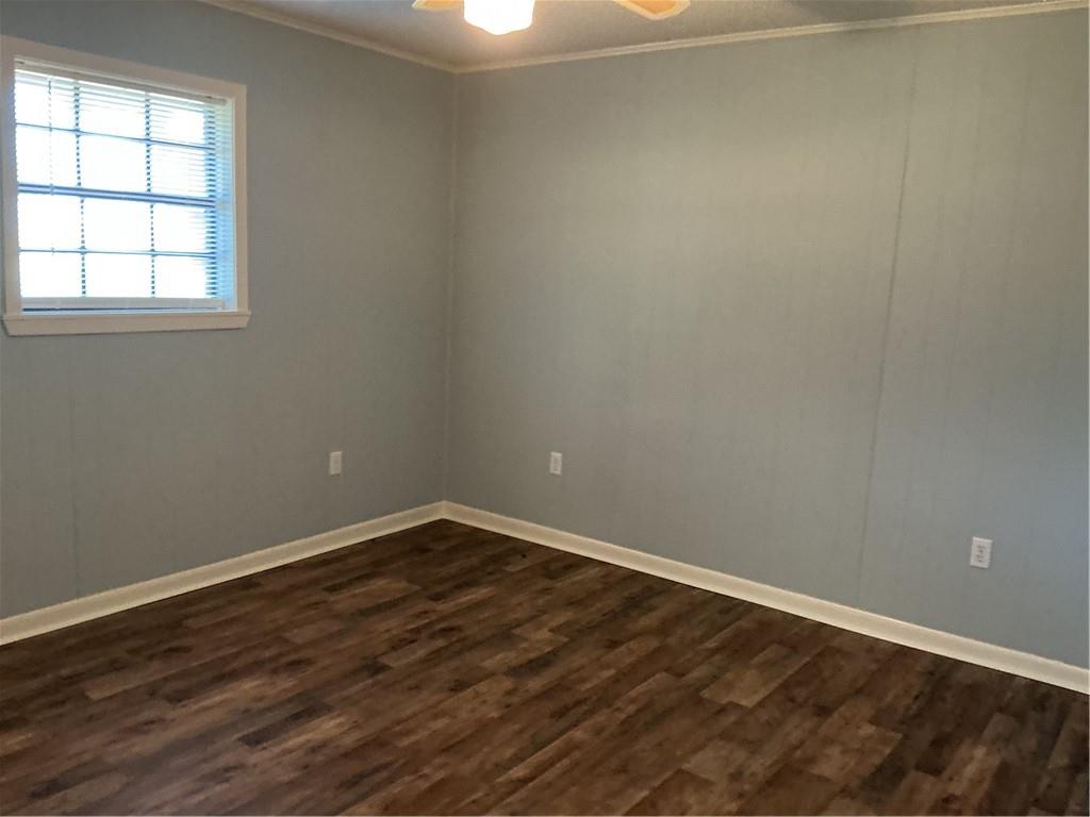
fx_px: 913
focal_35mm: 29
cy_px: 408
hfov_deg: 61.7
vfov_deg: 48.2
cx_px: 545
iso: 200
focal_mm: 3
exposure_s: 1/40
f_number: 1.8
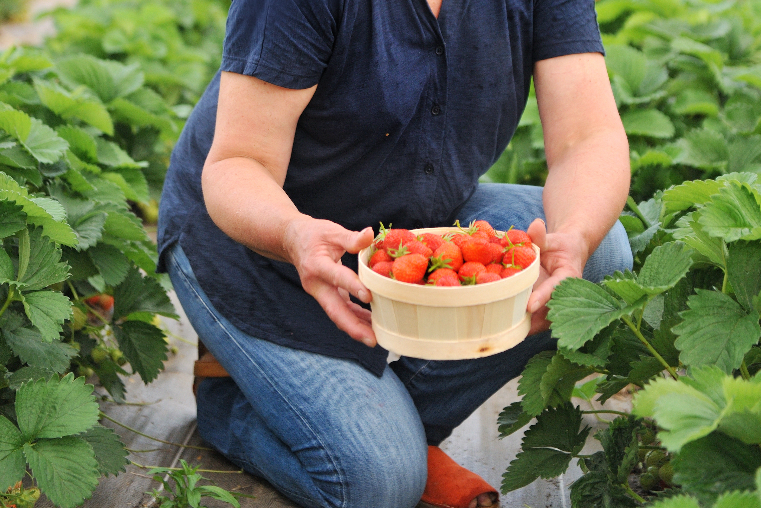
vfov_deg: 12.8
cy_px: 2
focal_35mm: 106
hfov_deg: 19.3
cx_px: 383
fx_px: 2241
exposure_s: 1/500
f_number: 2.8
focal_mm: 70
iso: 500
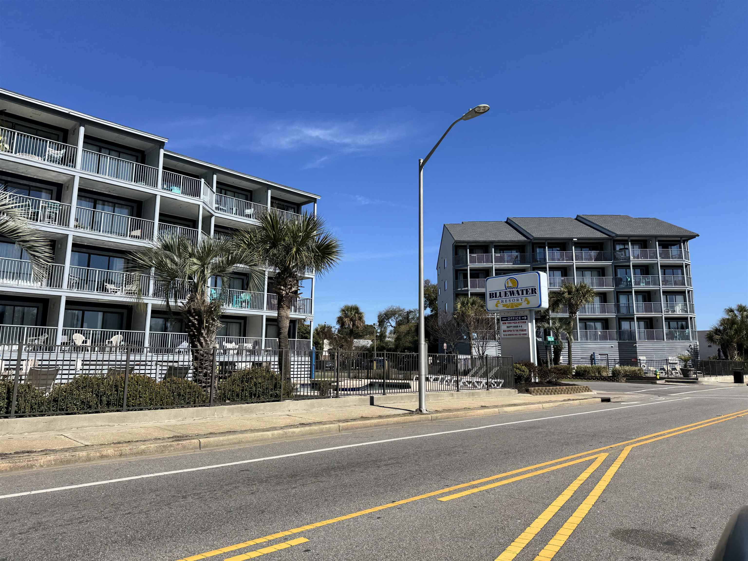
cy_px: 280
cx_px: 374
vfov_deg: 56.8
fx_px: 519
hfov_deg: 71.6
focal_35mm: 24
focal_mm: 6.76
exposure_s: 1/5348
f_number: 1.78
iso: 80
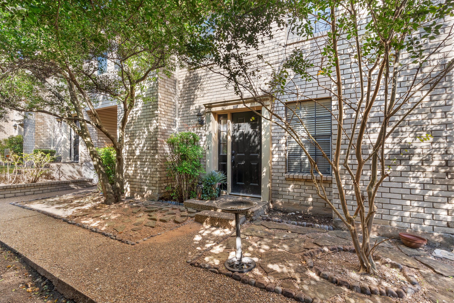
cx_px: 227
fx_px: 214
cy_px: 152
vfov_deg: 70.4
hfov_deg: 93.3
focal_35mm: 17
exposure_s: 1/15
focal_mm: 17
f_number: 9
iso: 320
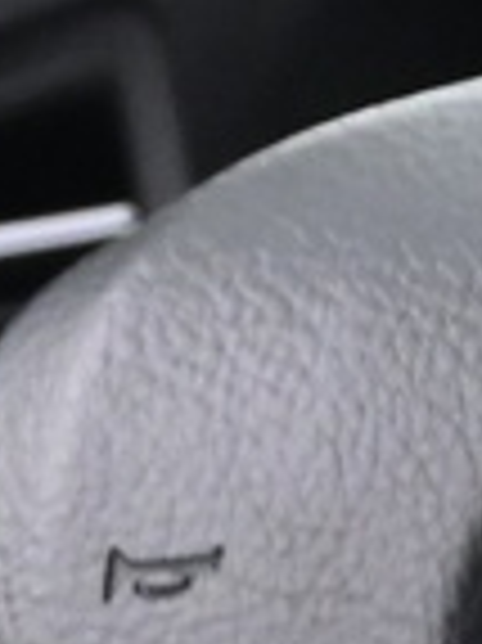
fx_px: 9263
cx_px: 987
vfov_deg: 4.0
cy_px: 833
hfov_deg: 3.0
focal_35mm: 498
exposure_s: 1/8
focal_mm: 30.5
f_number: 4.8
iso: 1600
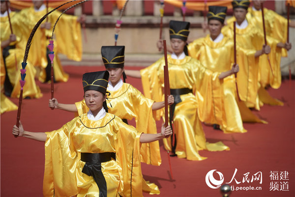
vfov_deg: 6.9
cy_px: 98
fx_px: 1640
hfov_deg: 10.3
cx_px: 148
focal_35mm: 200
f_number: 2.8
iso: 100
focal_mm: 200
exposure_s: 1/4000
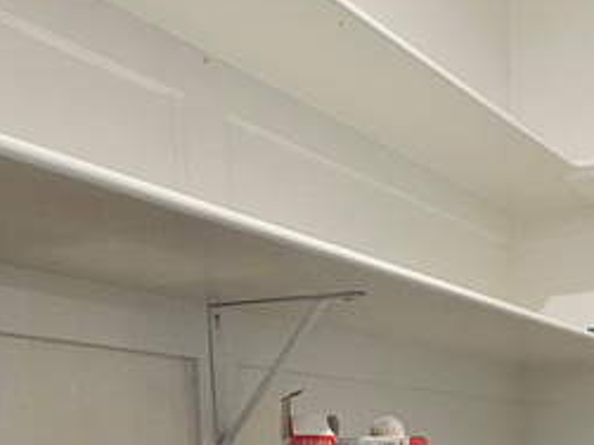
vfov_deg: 24.7
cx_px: 601
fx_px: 909
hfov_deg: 33.0
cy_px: 542
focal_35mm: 53
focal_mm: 2.2
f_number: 2.2
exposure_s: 1/60
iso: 250
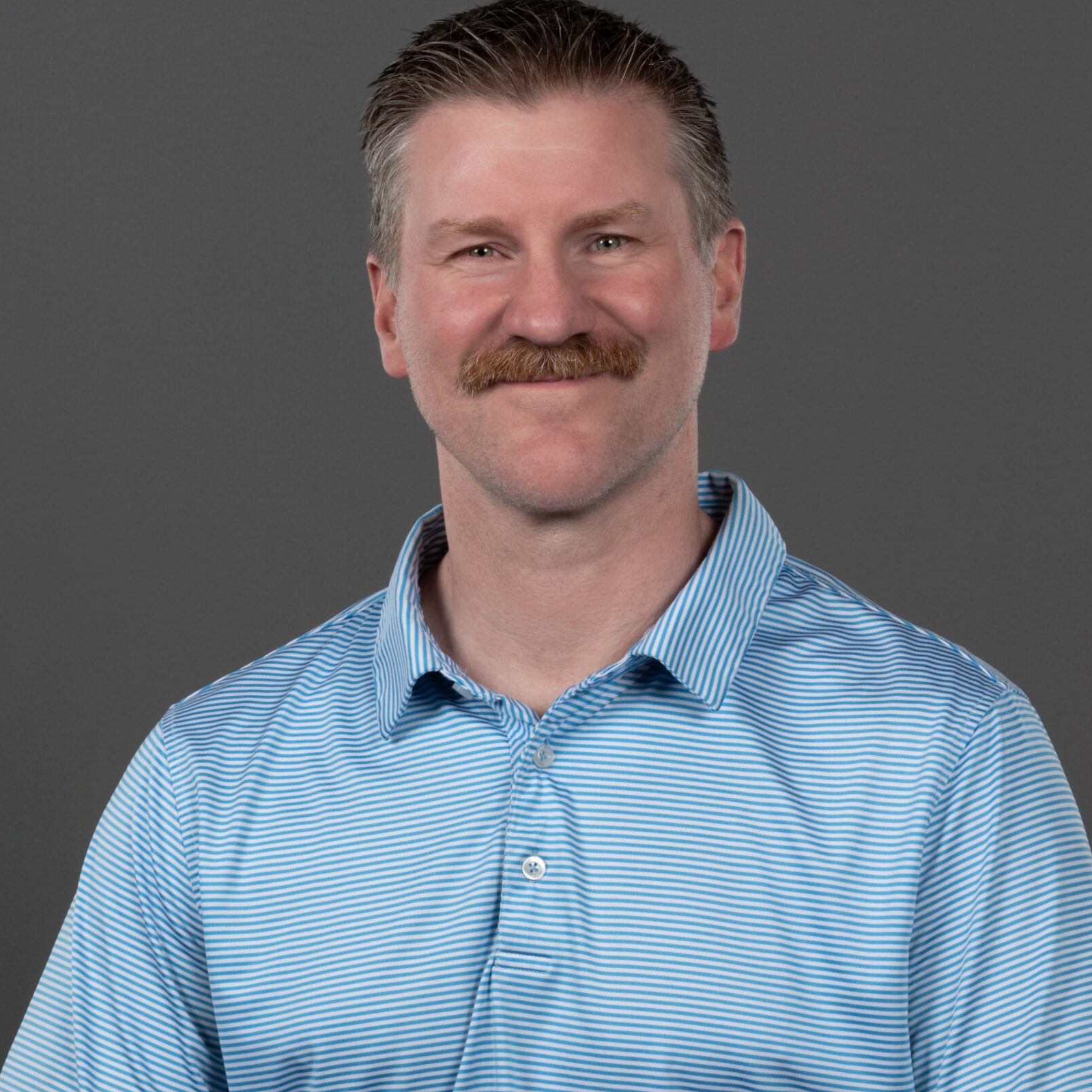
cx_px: 570
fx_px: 7281
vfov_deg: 8.6
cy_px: 687
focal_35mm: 204
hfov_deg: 8.6
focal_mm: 100
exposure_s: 1/100
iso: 400
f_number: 13
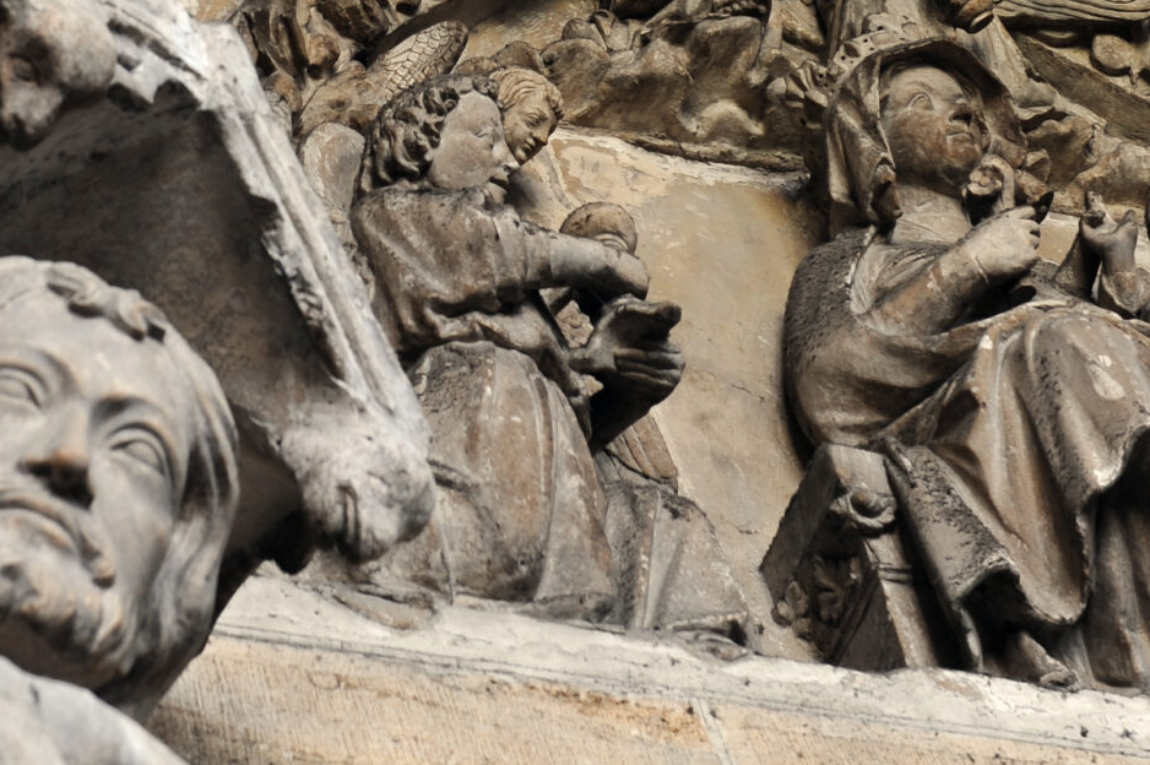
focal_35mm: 111
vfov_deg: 12.0
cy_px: -158
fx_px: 3543
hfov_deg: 18.3
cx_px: 248
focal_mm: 42
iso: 200
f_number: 8
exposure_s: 5
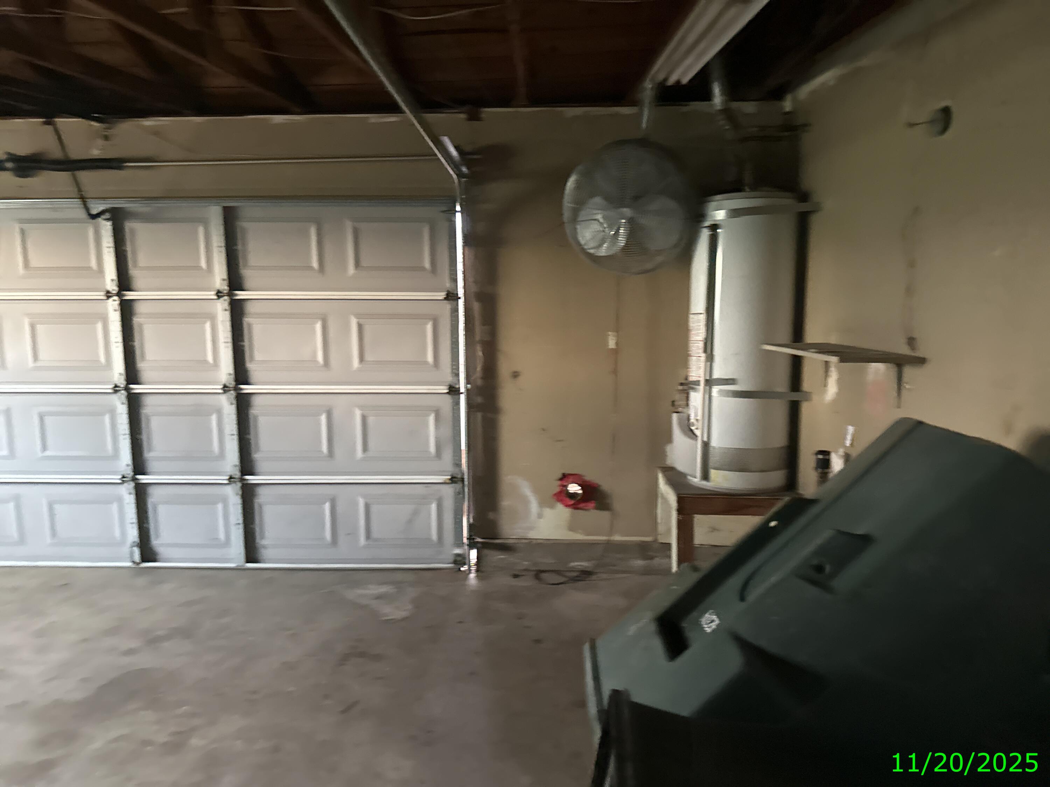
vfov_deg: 56.8
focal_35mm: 24
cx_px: 525
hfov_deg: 71.6
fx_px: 728
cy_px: 394
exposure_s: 1/40
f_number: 1.78
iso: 1000
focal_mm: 6.86
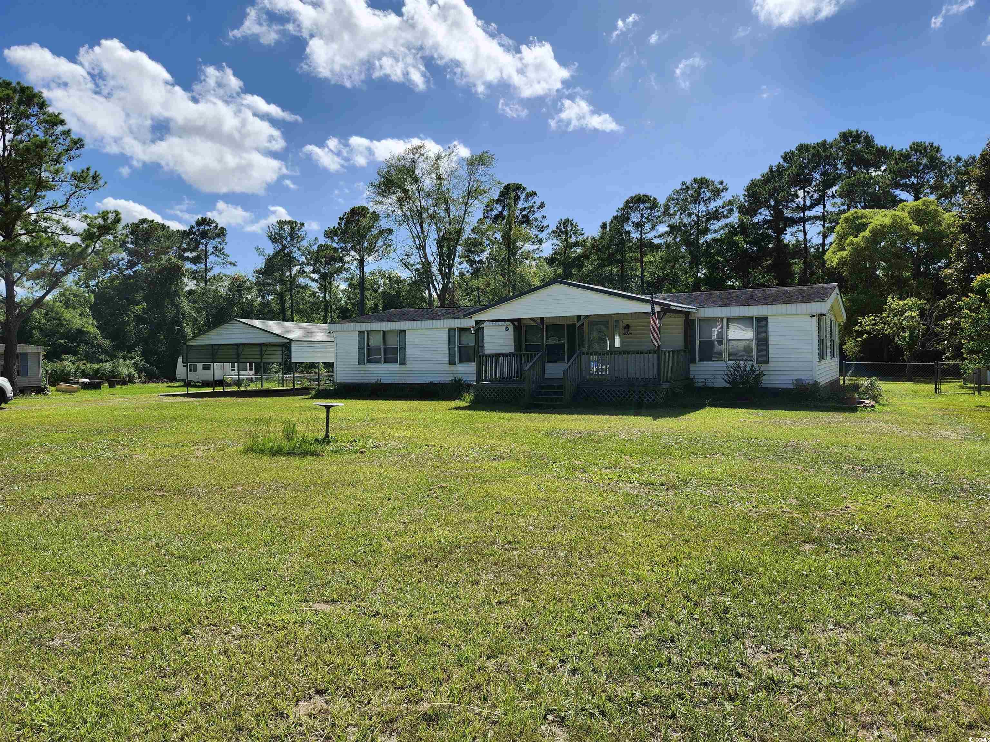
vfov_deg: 58.9
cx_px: 495
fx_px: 658
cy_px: 371
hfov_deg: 73.9
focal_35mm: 23
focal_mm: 5.54
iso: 25
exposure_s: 1/2122
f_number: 1.8
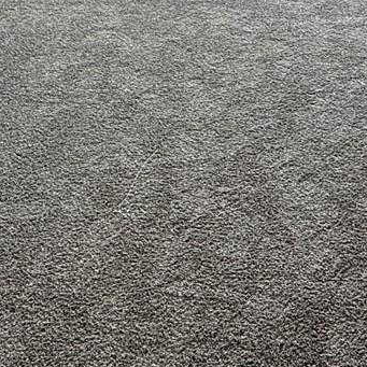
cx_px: 291
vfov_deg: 26.5
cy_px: -67
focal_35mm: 58
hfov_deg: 28.9
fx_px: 696
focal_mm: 2.22
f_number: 2.2
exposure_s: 1/120
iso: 160
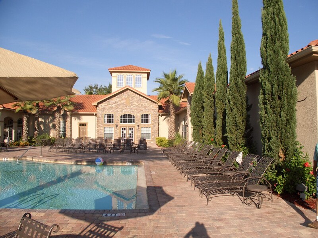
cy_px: 119
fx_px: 303
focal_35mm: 33
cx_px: 159
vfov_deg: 42.9
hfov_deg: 55.4
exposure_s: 1/500
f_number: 4
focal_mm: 7.1
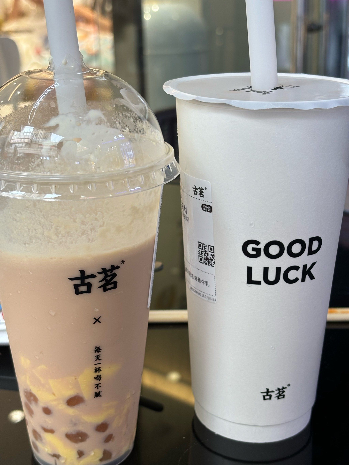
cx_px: 174
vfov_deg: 36.8
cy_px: 232
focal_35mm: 52
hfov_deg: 28.0
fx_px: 699
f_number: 1.6
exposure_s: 1/50
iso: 32
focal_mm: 5.96
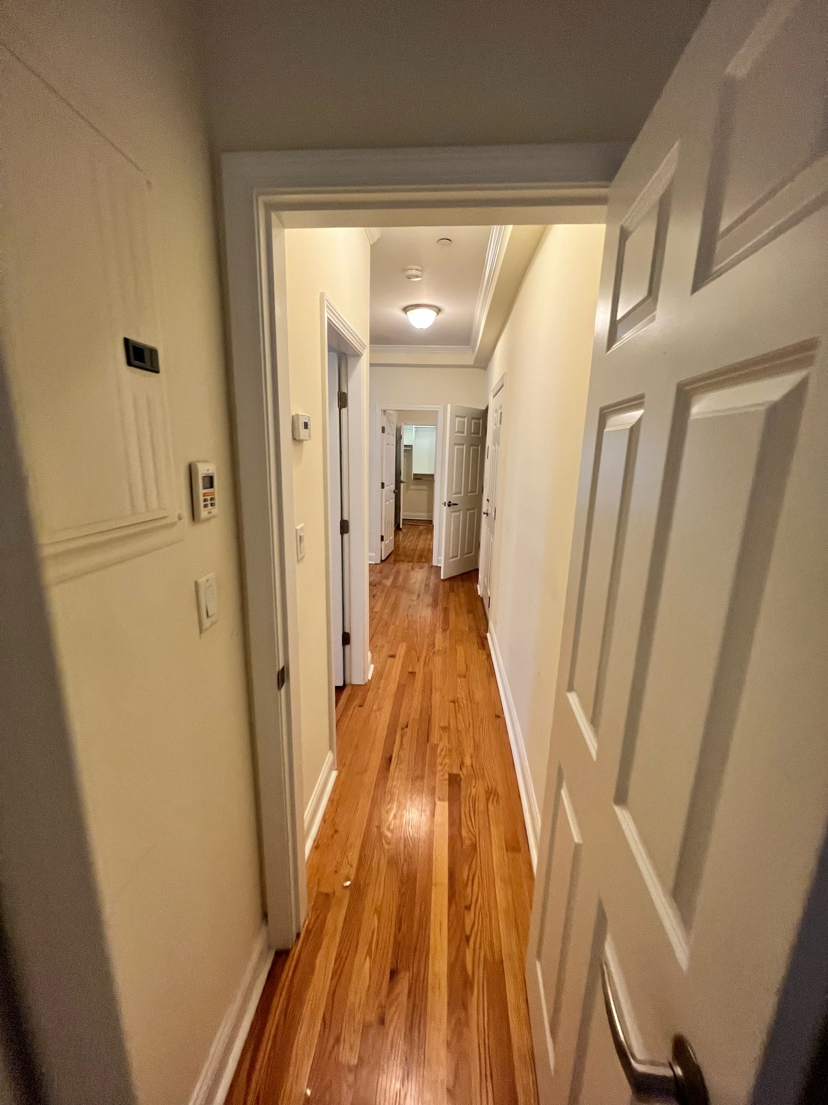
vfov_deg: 106.2
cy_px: 552
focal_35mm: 13
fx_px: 415
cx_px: 414
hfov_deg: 89.9
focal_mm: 1.57
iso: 125
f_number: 1.8
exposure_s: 1/60
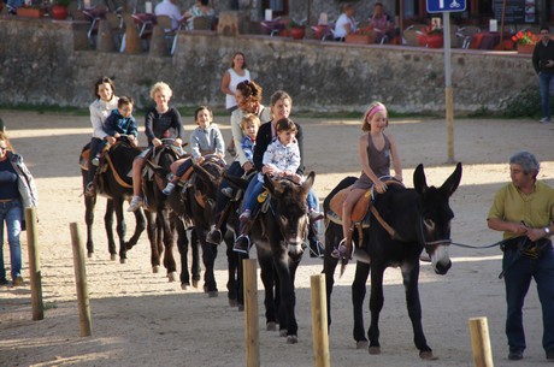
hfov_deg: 6.9
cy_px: 184
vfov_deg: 4.6
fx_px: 4609
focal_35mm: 300
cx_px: 277
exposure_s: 1/320
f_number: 6.3
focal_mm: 200
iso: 200
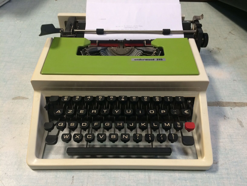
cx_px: 124
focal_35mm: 29
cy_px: 93
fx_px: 207
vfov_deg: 48.2
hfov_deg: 61.7
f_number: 2.2
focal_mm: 4.15
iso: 64
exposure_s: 1/33
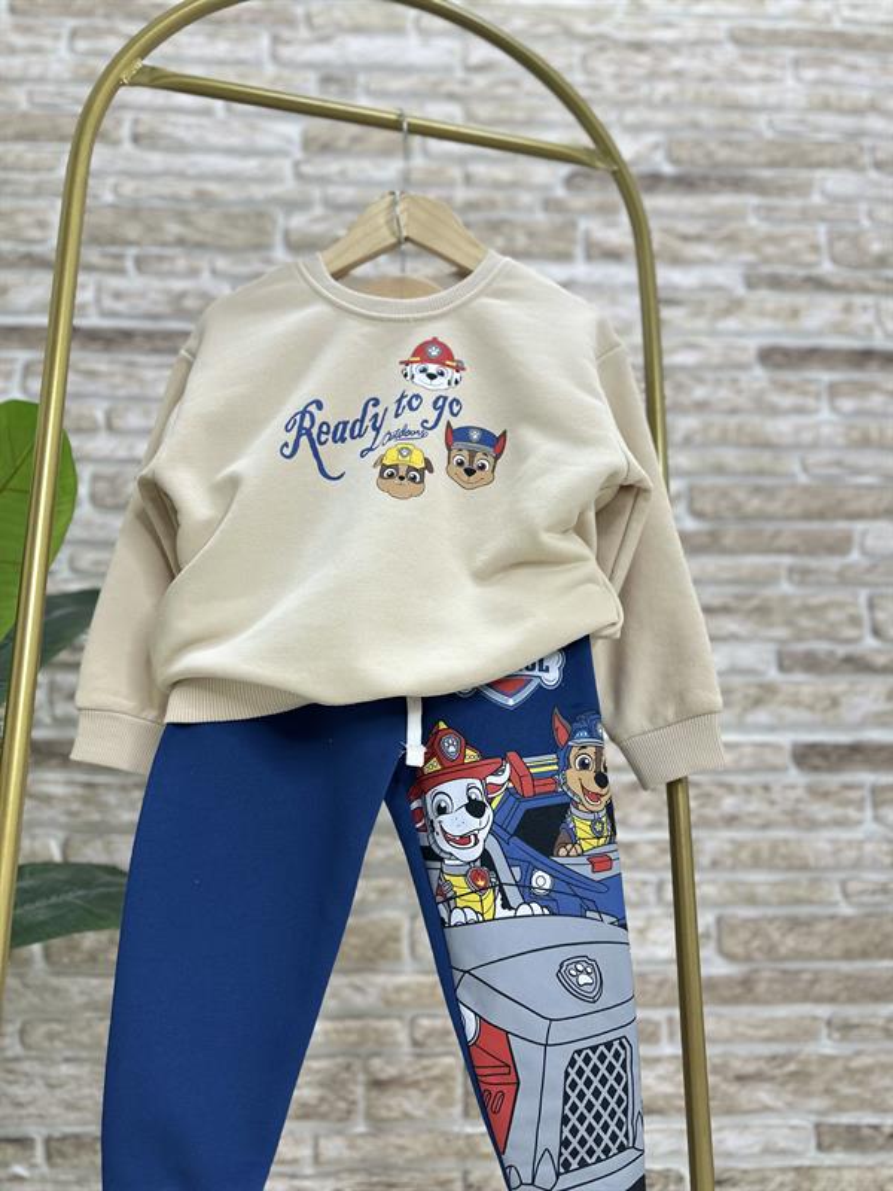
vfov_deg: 71.6
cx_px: 446
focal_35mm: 24
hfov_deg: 56.8
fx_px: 826
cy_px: 596
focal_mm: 6.86
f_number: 1.78
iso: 80
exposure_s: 1/100
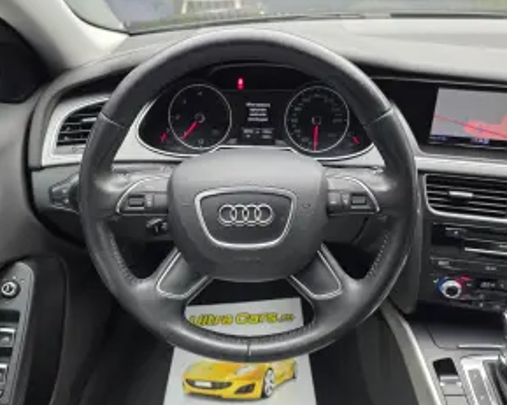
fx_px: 420
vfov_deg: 51.5
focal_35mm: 28
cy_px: 214
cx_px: 258
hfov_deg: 62.2
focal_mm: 6.25
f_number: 1.7
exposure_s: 1/100
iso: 160
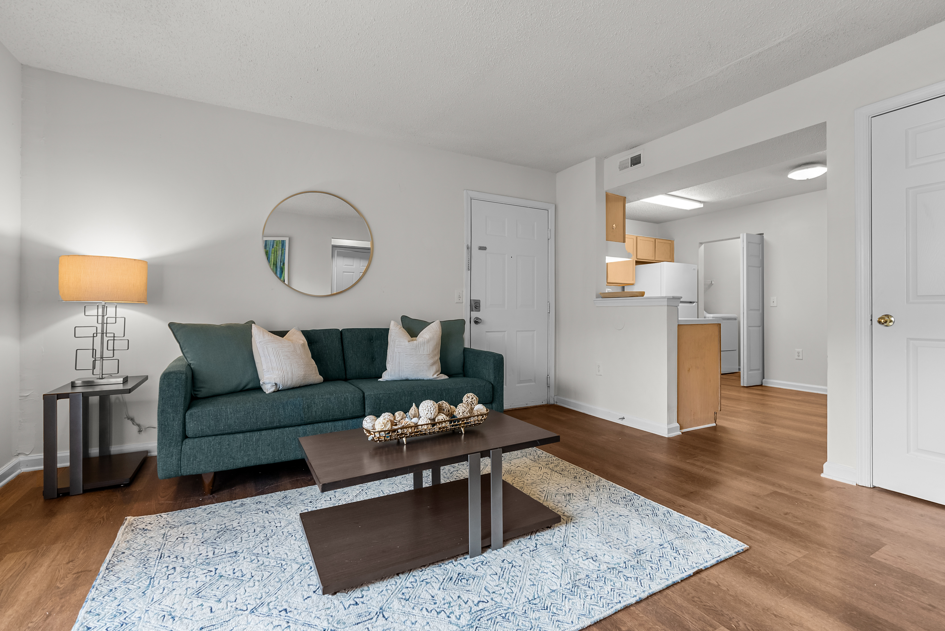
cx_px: 472
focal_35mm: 16
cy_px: 316
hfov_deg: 96.7
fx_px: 420
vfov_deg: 73.8
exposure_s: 1/4
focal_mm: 16
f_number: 7.1
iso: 320
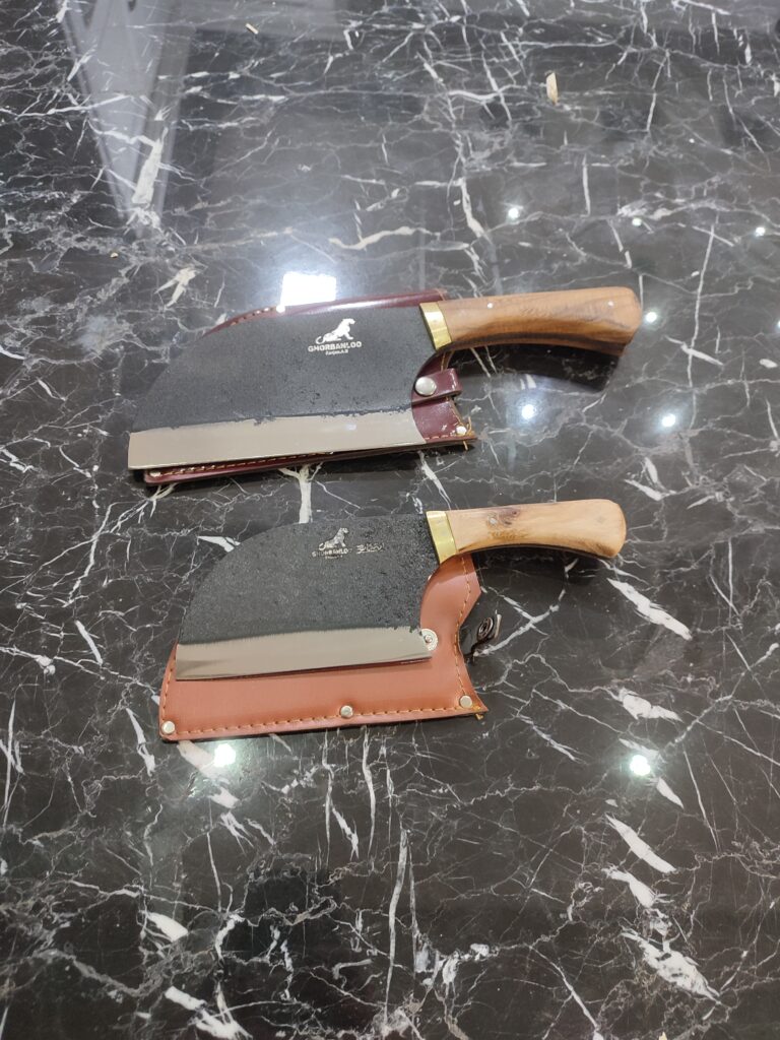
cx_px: 390
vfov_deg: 69.4
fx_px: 751
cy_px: 520
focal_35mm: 25
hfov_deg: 54.9
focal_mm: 6.04
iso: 441
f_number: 1.9
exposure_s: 1/20
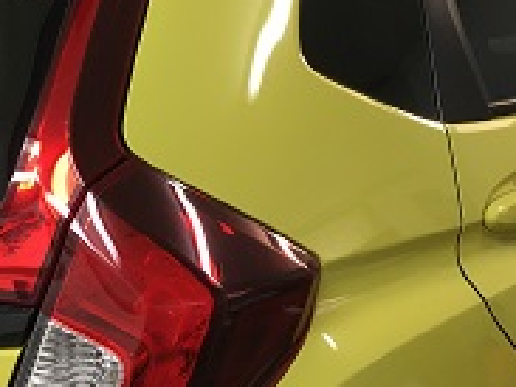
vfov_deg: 20.1
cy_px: 247
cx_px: 141
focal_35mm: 73
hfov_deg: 26.4
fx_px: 1087
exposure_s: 1/30
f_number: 2.2
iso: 40
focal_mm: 4.15
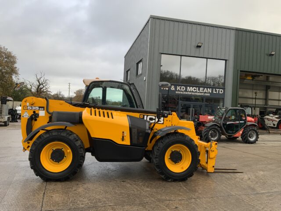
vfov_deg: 48.2
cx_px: 140
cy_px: 106
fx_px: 235
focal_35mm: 29
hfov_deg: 61.7
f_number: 1.8
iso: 32
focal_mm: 3
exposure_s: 1/122
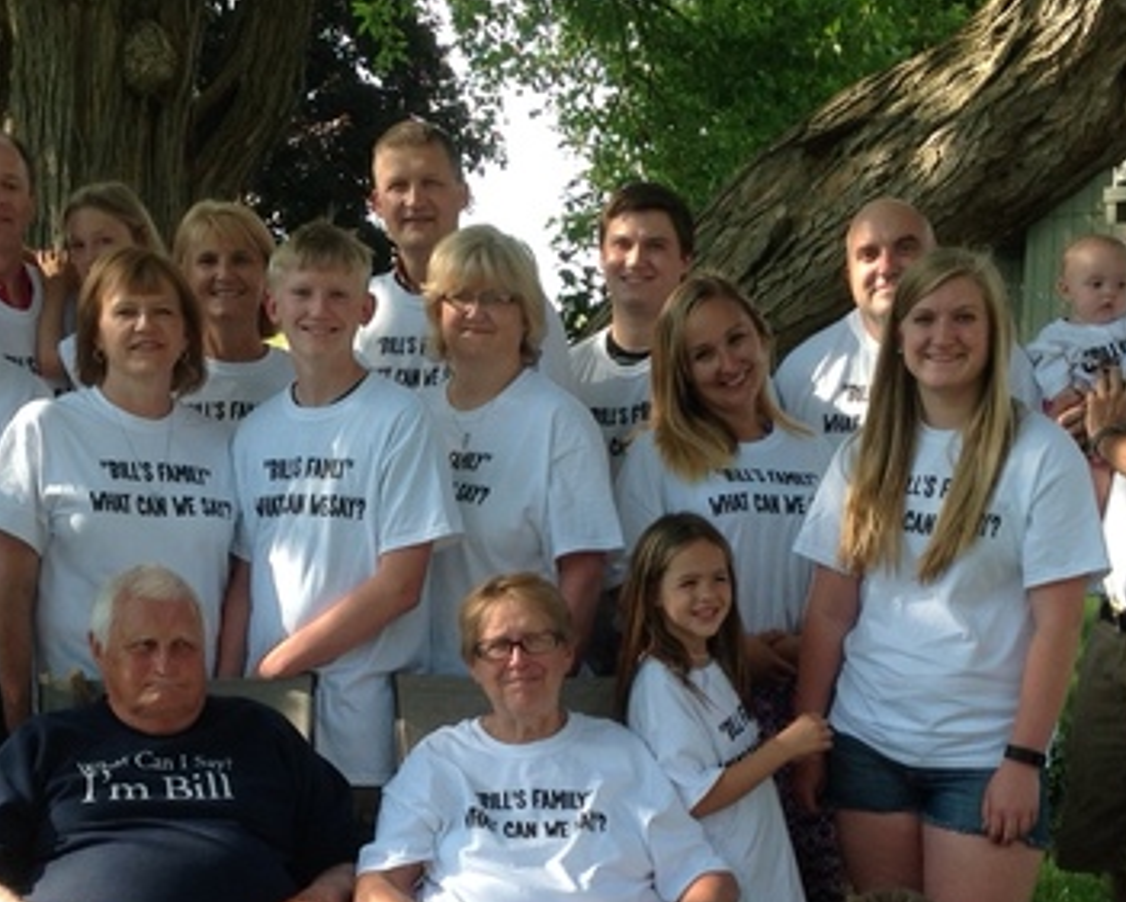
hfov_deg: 27.1
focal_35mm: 70
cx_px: 526
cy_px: 780
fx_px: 2333
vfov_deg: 21.5
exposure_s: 1/438
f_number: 2.4
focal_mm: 4.28
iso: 50
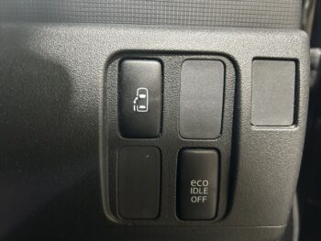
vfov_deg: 53.1
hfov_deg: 67.3
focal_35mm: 26
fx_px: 241
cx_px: 160
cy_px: 120
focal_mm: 5.7
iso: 640
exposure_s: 1/33
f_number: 1.5
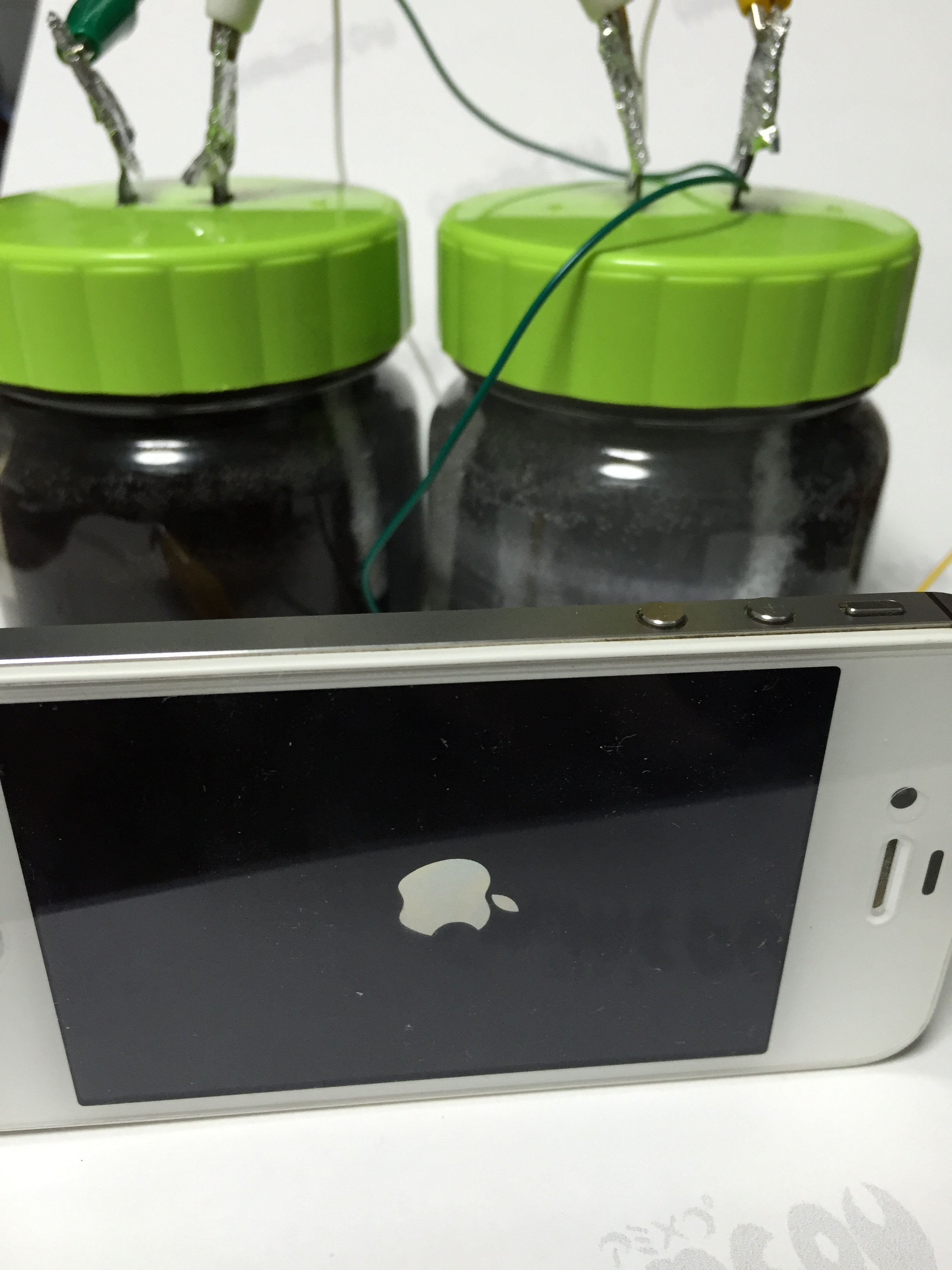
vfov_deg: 61.7
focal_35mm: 29
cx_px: 476
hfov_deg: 48.2
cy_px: 635
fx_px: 1063
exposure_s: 1/30
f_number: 2.2
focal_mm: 4.15
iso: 80
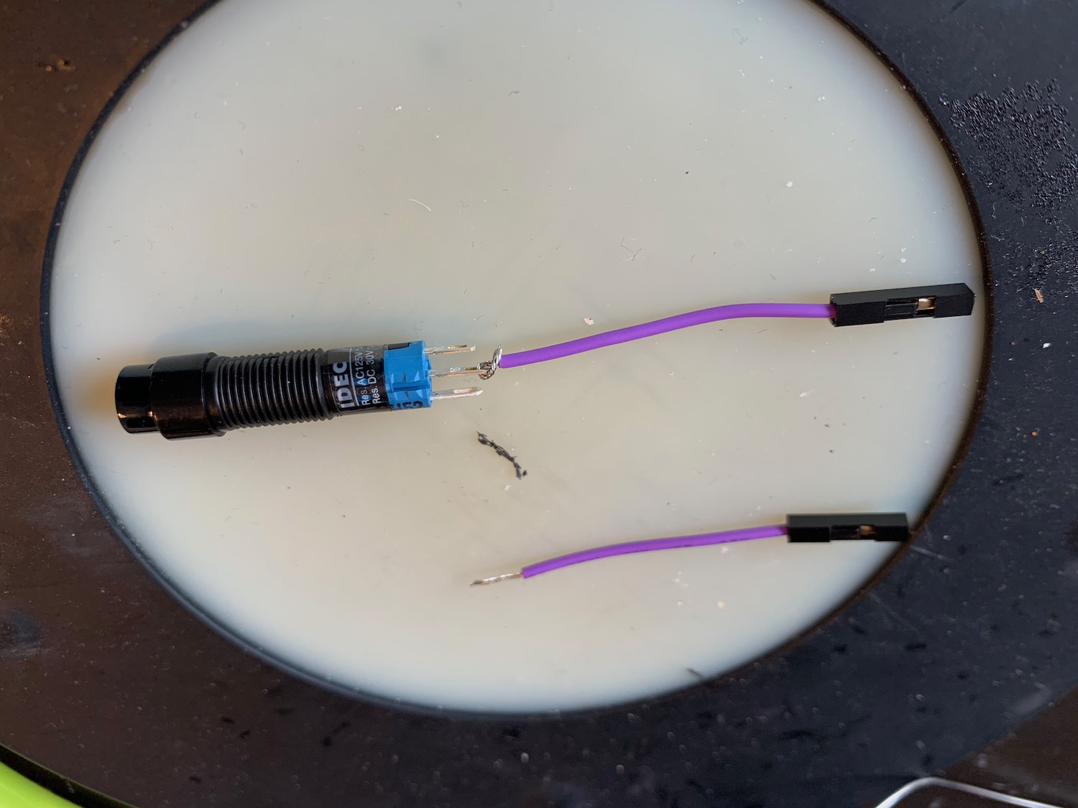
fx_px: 810
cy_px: 404
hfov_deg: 67.3
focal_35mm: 26
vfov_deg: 53.1
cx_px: 539
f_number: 1.8
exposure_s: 1/121
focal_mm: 4.25
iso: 80
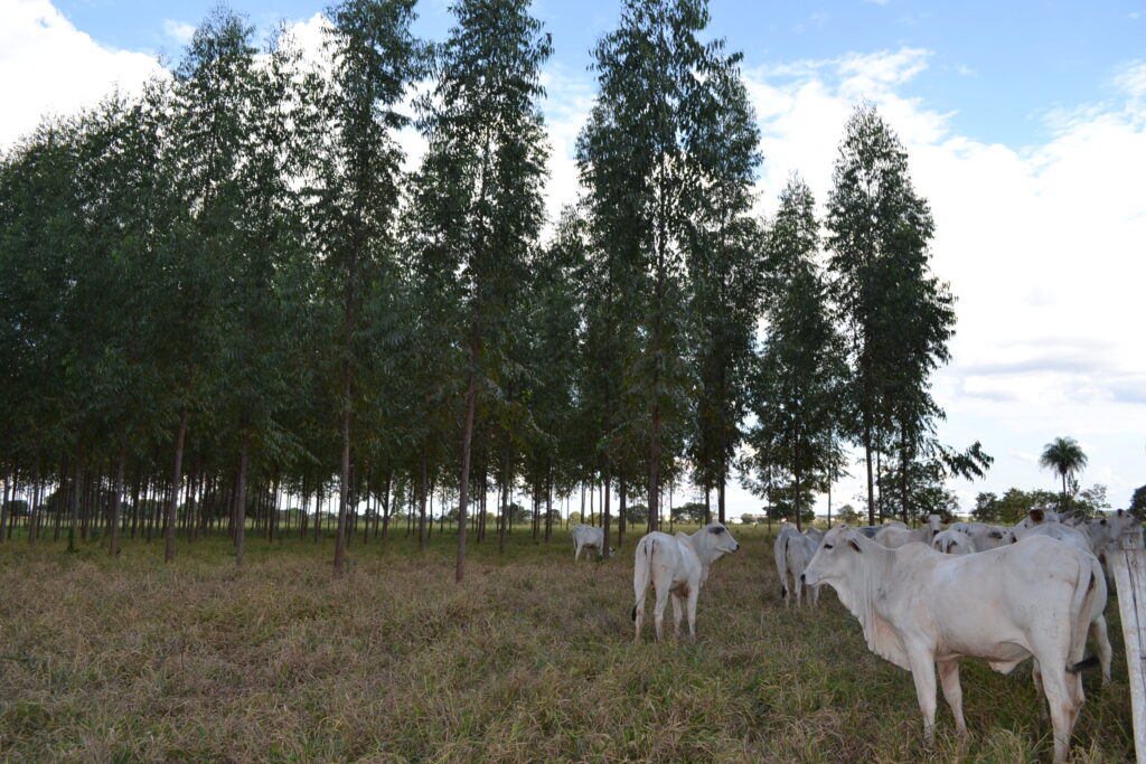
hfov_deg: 67.4
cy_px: 382
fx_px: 860
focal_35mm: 27
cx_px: 573
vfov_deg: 47.9
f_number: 5.6
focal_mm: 18
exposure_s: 1/200
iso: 100
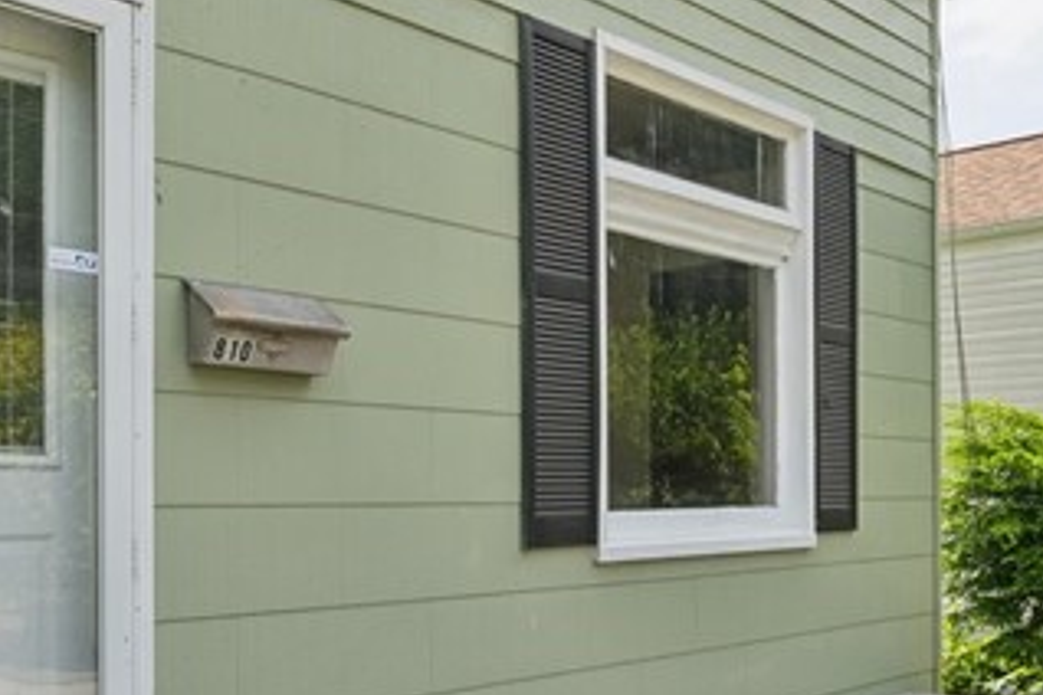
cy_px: 529
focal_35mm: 41
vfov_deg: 32.0
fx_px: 1188
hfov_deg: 47.3
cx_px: 462
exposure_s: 1/30
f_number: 11
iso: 50
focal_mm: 12
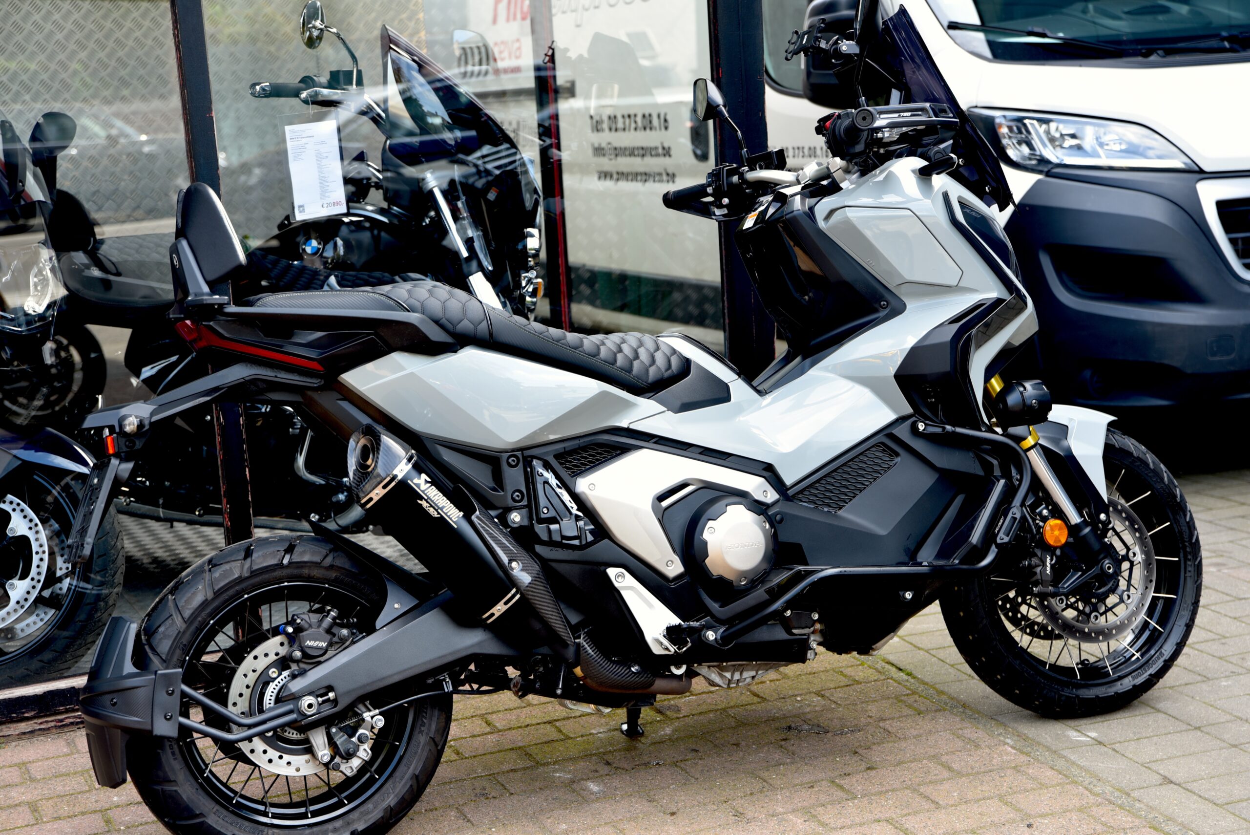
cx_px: 625
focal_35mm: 62
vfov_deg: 21.9
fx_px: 2154
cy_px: 418
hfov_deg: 32.4
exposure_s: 1/80
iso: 100
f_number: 4.5
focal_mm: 62
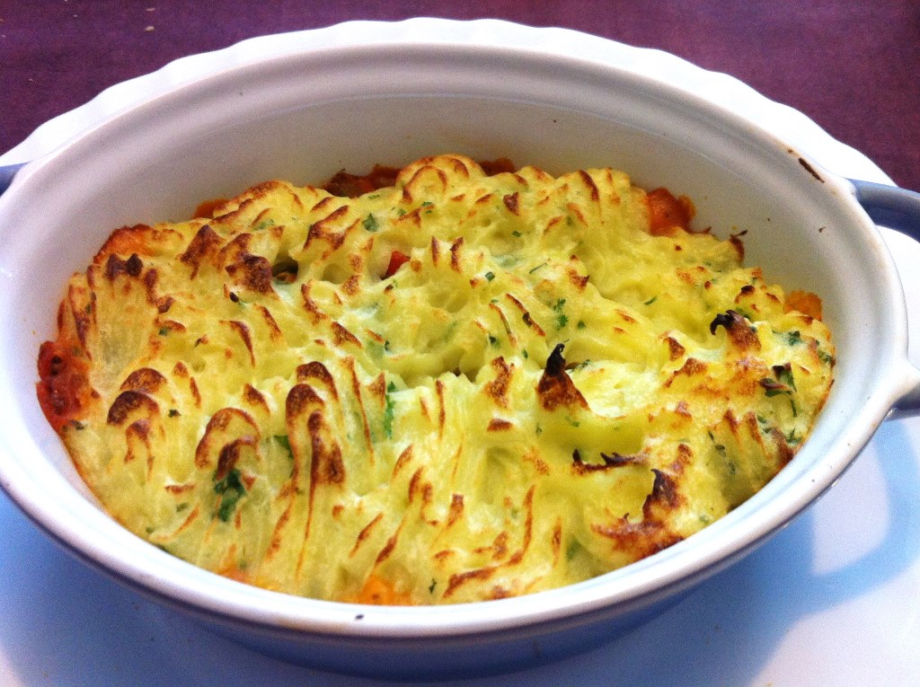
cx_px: 460
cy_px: 344
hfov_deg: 52.7
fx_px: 929
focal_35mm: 35
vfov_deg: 40.6
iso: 125
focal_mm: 3.85
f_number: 2.8
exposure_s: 1/15
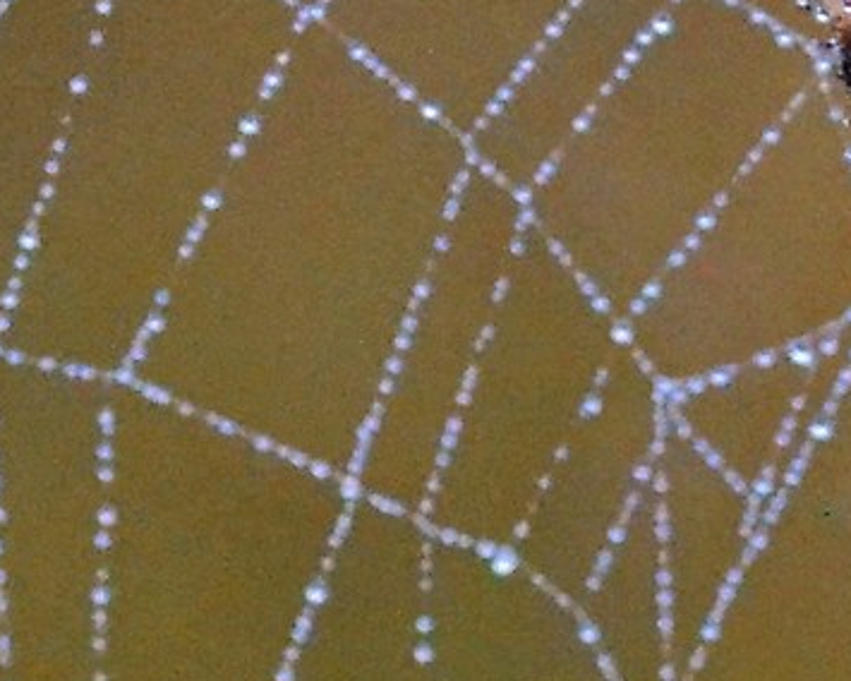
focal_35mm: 857
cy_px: 478
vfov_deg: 1.8
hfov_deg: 2.3
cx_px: 1376
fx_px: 21585
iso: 3200
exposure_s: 1/500
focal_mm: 90
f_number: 11
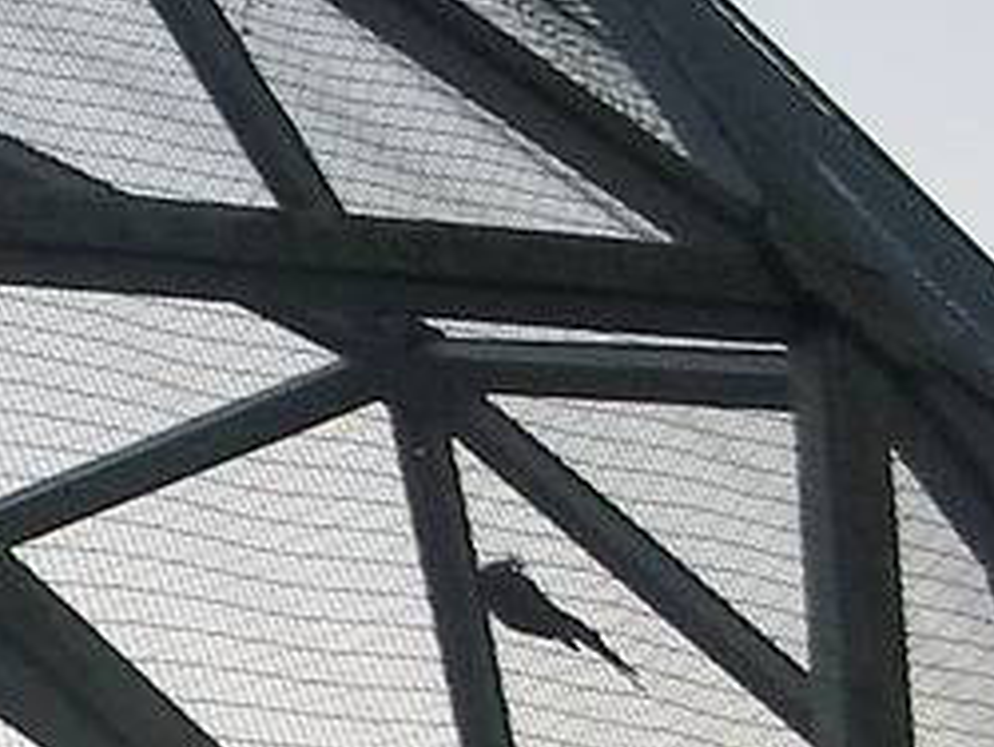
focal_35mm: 211
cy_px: 1355
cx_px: -1312
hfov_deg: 8.6
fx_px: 6065
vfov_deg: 6.9
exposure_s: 1/40
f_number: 3.3
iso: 80
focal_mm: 5.9
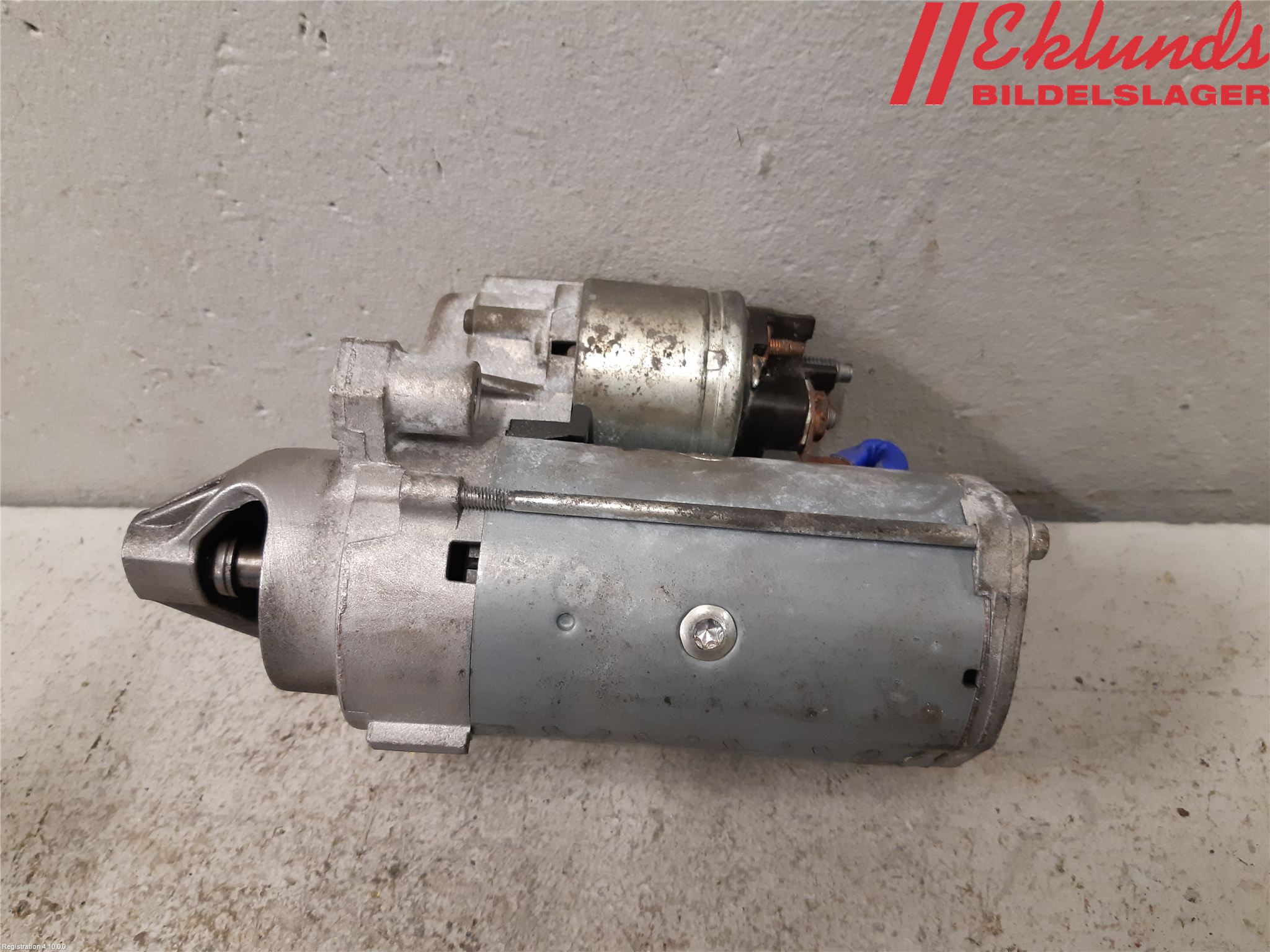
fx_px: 954
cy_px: 476
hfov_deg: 67.3
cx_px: 635
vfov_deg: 53.1
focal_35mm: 26
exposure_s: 1/50
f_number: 1.7
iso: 200
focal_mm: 3.93
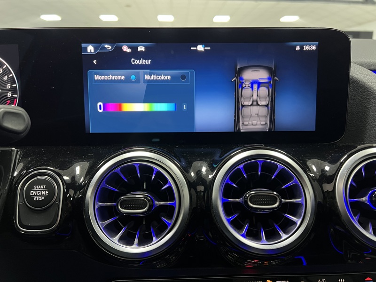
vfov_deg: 53.1
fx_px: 282
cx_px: 188
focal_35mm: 26
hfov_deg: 67.3
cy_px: 141
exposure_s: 1/33
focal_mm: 5.7
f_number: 1.5
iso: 400
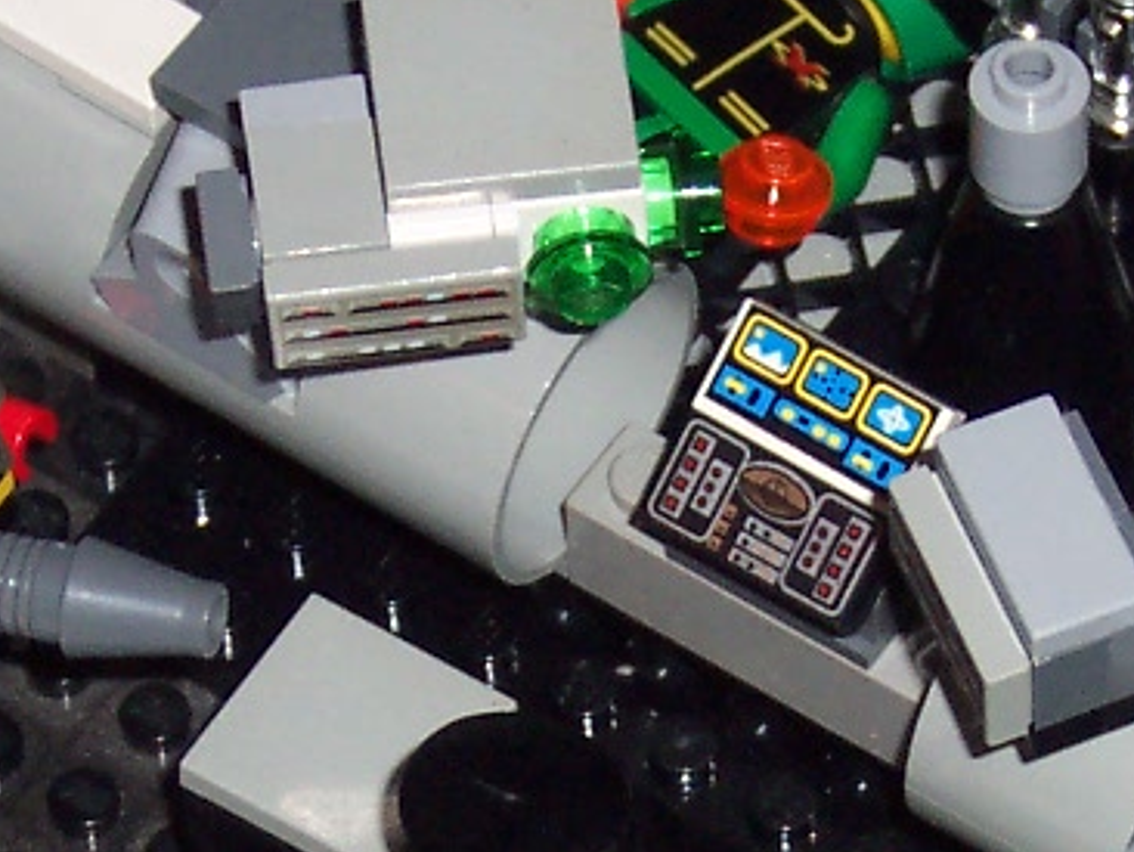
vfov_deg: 4.6
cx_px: 833
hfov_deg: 6.2
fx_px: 10523
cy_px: 939
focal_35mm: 321
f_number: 4
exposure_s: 1/90
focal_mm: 15.2
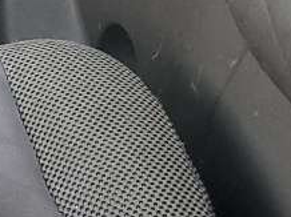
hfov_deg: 8.2
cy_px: 114
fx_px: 1604
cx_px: -682
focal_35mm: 191
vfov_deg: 7.8
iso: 65
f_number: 1.5
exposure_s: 1/60.2
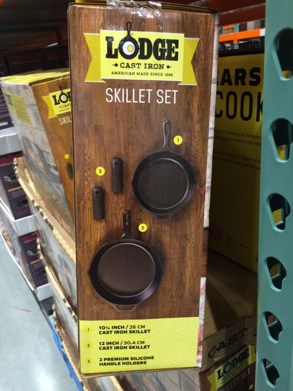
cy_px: 196
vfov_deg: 61.7
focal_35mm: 29
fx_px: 327
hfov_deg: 48.2
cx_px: 146
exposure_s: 1/30
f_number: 2.2
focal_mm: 4.15
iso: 125
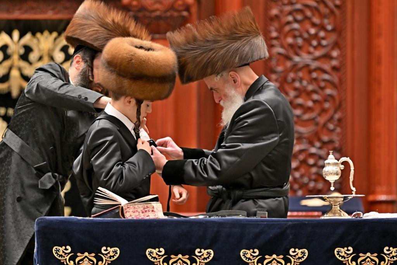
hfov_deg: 7.6
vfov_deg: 5.1
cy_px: 132
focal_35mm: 270
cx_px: 198
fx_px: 2976
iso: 250
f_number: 2.8
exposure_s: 1/160
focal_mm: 180
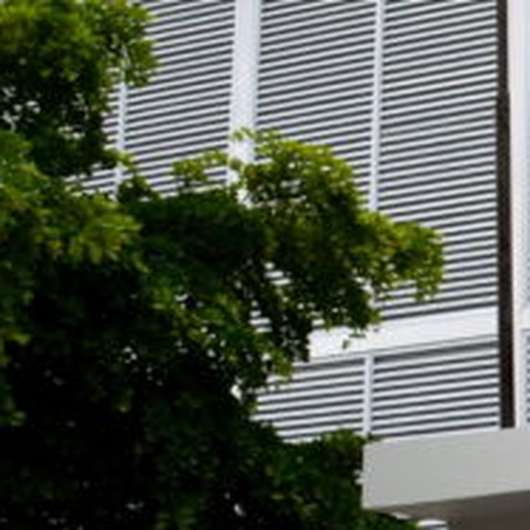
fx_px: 2408
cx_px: 1213
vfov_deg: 12.5
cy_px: 349
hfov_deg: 10.9
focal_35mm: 139
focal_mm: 20
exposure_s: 1/500
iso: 500
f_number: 11
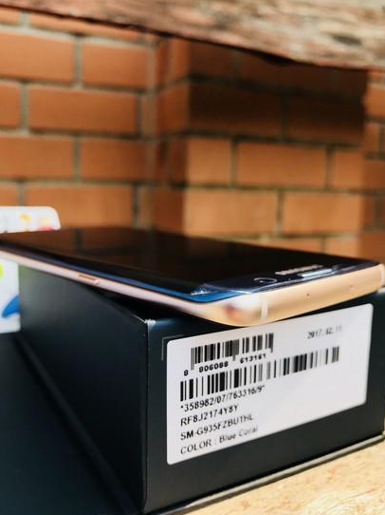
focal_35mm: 31
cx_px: 192
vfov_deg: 58.4
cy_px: 252
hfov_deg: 45.4
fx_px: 460
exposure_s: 1/825
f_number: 1.8
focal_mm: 3.99
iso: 20
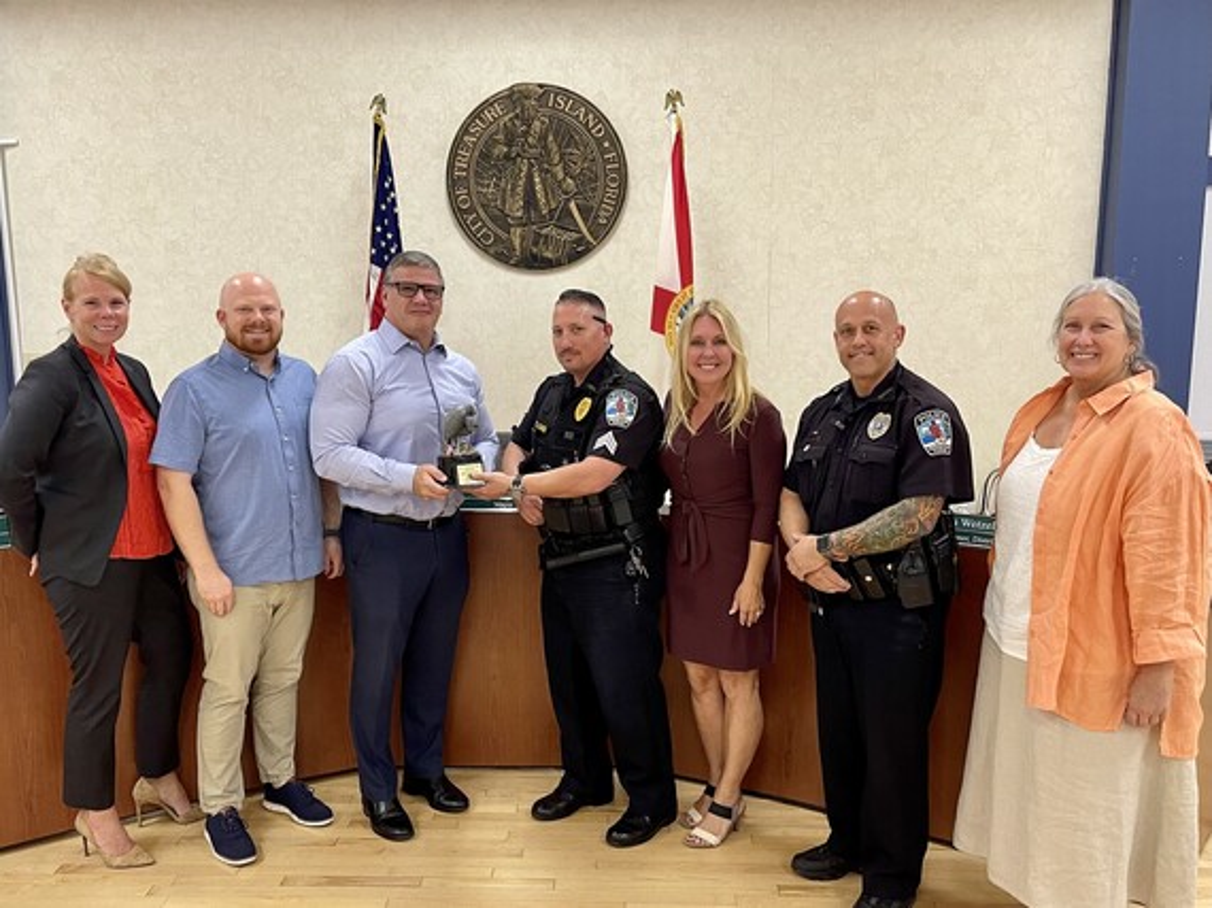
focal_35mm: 26
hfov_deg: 67.3
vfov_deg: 53.0
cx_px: 606
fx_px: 910
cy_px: 454
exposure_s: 1/60
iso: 160
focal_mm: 5.1
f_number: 1.6
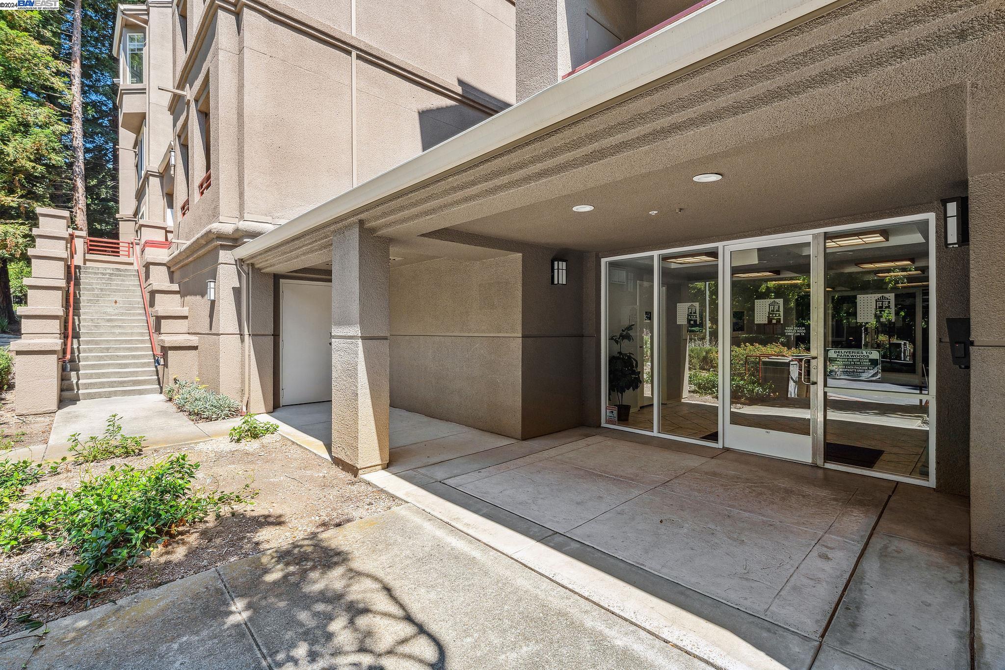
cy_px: 335
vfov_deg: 73.7
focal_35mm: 16
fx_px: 447
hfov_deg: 96.7
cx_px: 502
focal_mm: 16
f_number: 8
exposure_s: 1/160
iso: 200
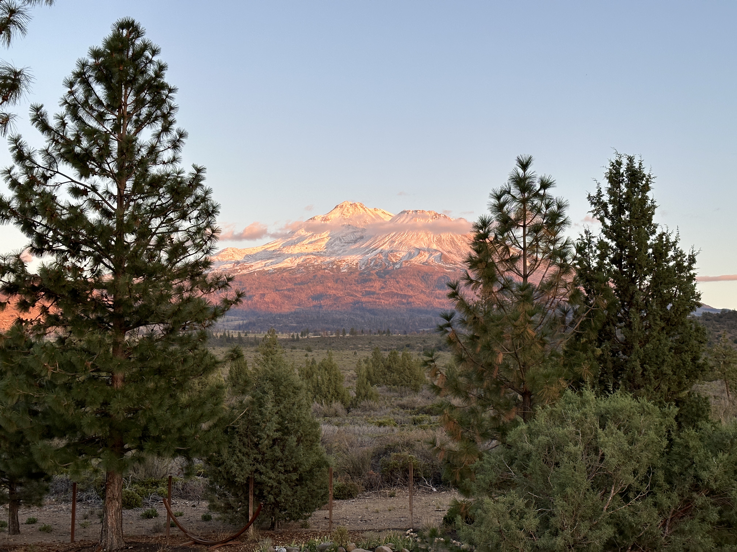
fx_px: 1022
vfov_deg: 30.3
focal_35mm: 48
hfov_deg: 39.7
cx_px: 368
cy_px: 276
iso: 64
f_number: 1.78
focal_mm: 6.86
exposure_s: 1/323
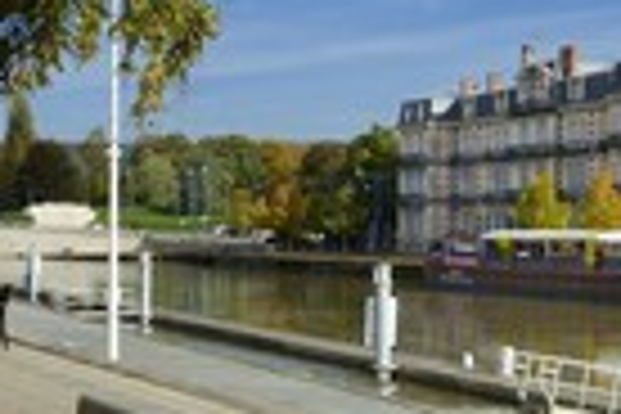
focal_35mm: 73
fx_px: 1259
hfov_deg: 25.8
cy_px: 225
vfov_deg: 18.7
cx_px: -45
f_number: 11
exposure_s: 1/250
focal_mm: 24
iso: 200
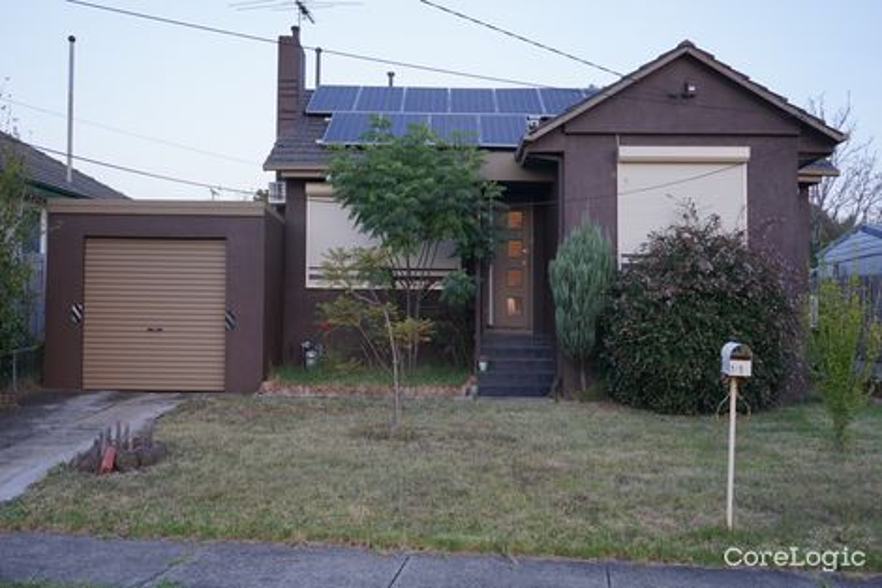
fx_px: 882
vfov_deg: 36.8
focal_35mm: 36
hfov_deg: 53.1
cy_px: 294
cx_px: 441
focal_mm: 36
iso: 250
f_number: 4
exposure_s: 1/60
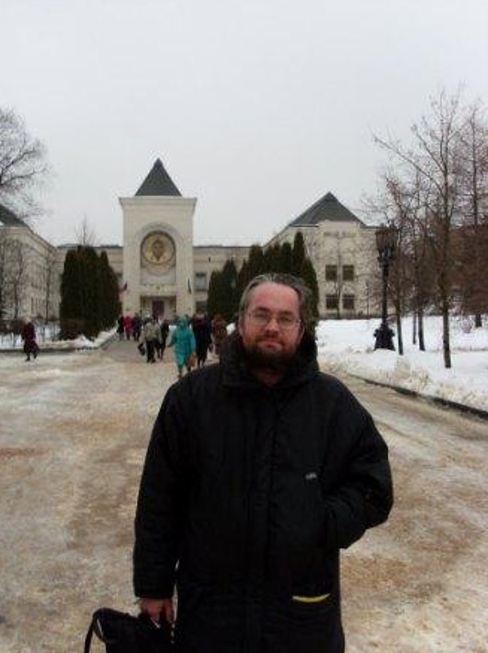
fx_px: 734
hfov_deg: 36.8
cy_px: 330
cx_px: 242
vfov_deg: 47.9
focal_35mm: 39
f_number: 3
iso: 100
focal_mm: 6.3
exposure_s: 1/90
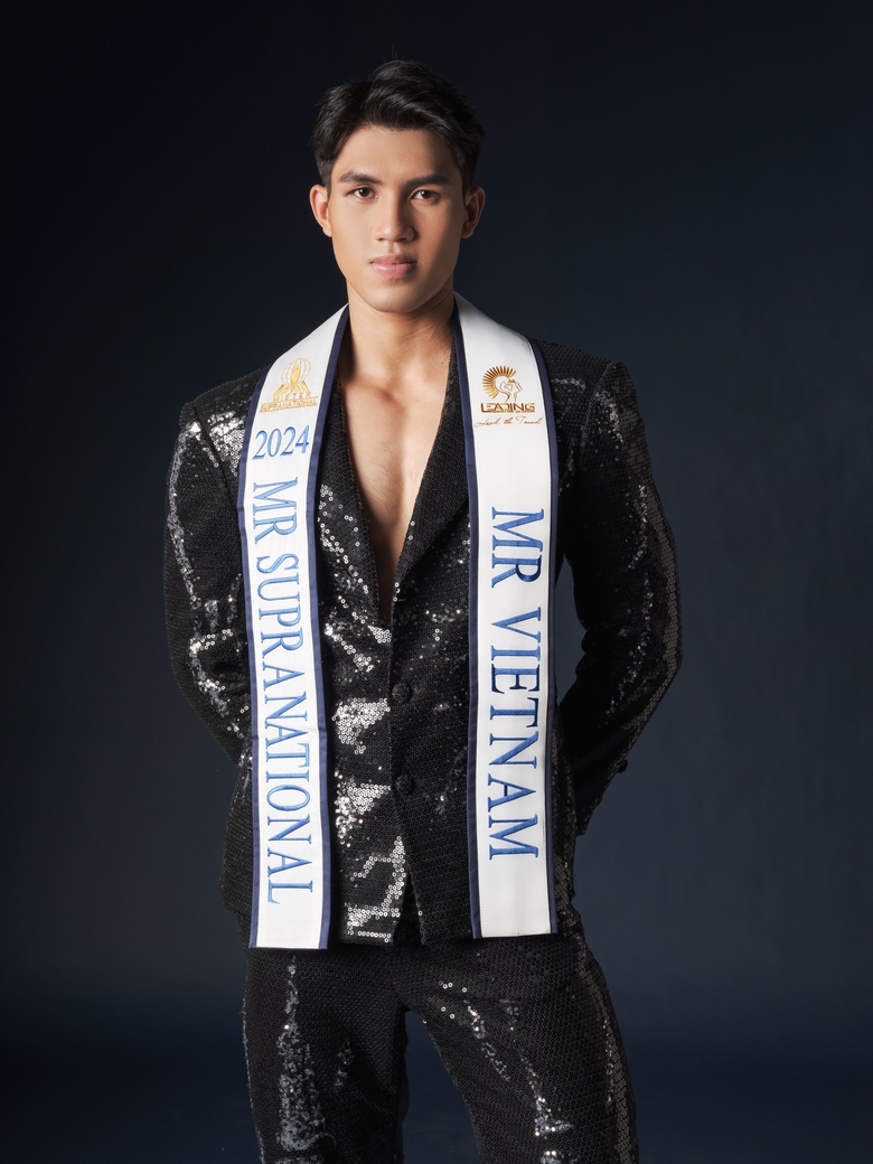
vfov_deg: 37.5
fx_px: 1715
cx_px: 436
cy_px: 582
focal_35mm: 51
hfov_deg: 28.6
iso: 400
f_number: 14
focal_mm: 64
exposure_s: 1/125
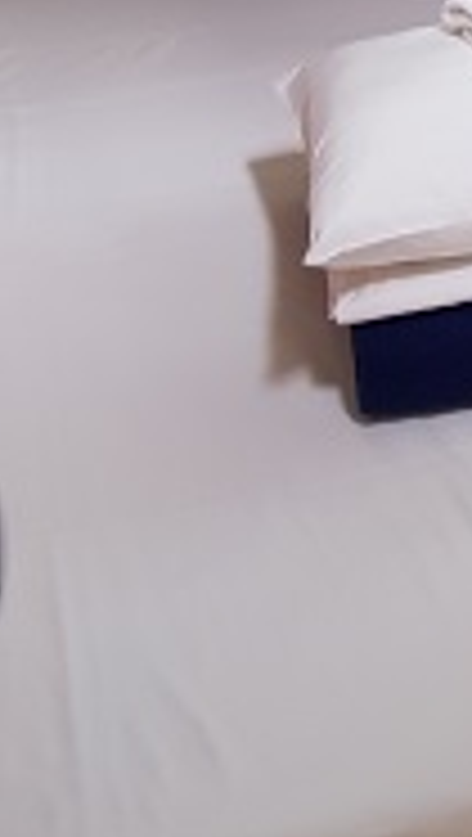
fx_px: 1797
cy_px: -191
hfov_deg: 13.9
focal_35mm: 81
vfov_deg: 23.7
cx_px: 751
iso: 200
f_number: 1.7
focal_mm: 4.2
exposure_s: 1/12
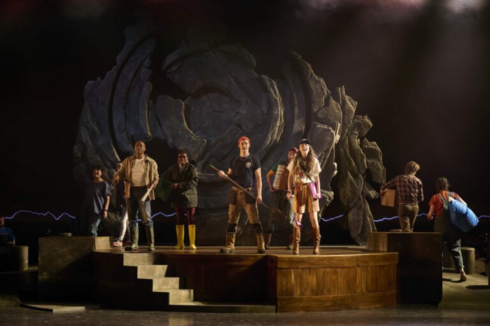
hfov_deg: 27.4
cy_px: 163
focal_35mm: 74
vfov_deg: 18.4
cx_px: 245
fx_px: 1007
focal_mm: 74
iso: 2000
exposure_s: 1/800
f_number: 3.2
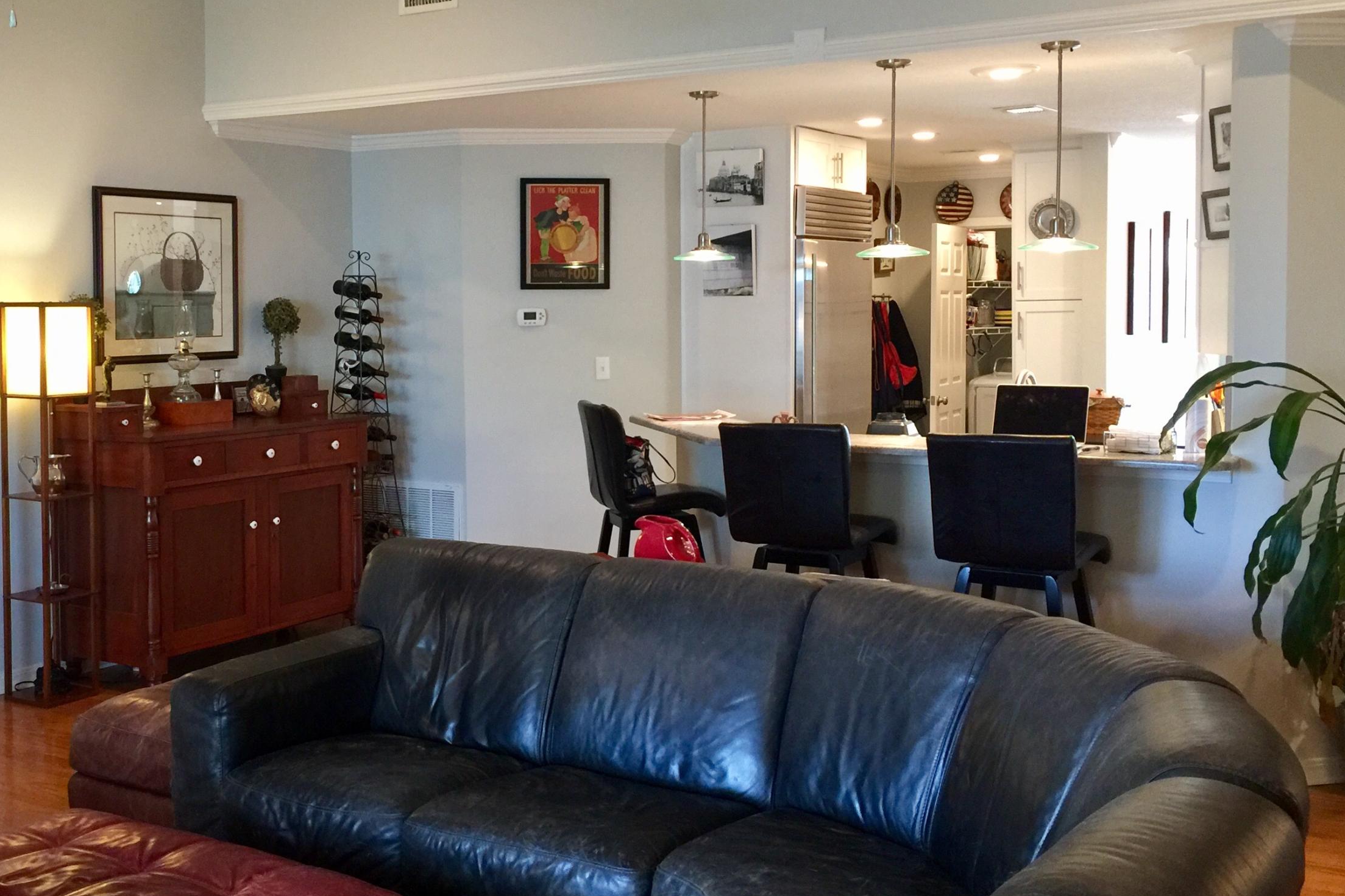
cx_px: 494
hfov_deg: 46.9
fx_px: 1532
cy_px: 390
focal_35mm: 41
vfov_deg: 32.6
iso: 100
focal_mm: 4.15
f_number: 2.2
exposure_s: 1/15
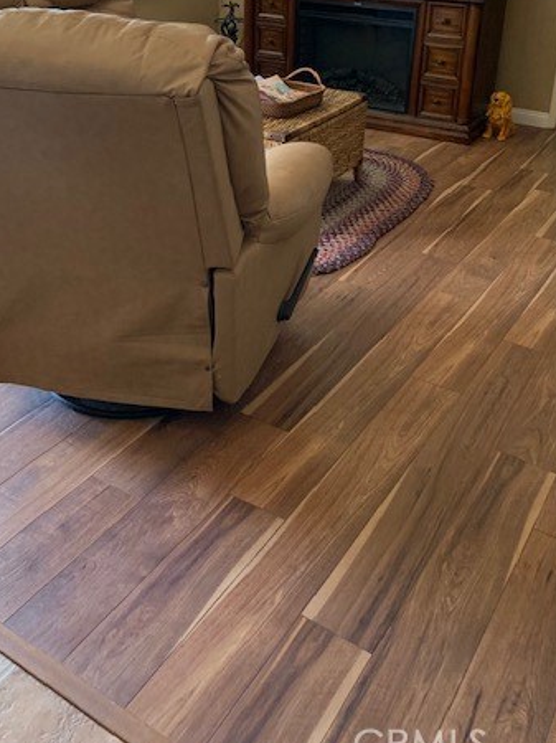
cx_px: 247
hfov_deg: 38.6
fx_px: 793
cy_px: 239
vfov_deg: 49.2
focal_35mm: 37
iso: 400
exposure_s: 1/40
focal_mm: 4.25
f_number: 1.8
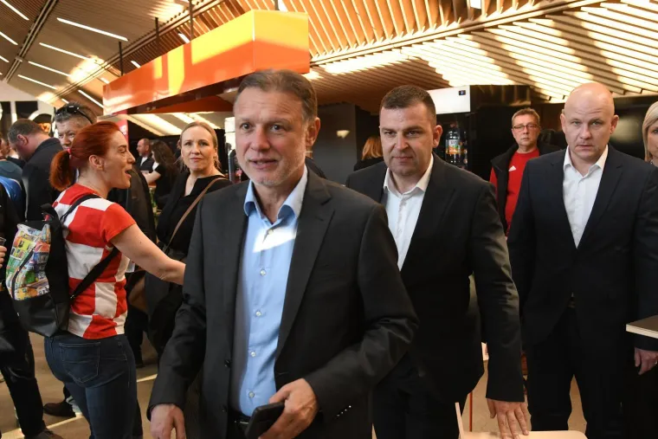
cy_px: 220
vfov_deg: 36.9
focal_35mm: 36
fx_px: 658
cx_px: 329
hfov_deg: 53.1
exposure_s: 1/500
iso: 2000
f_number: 4
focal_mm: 24
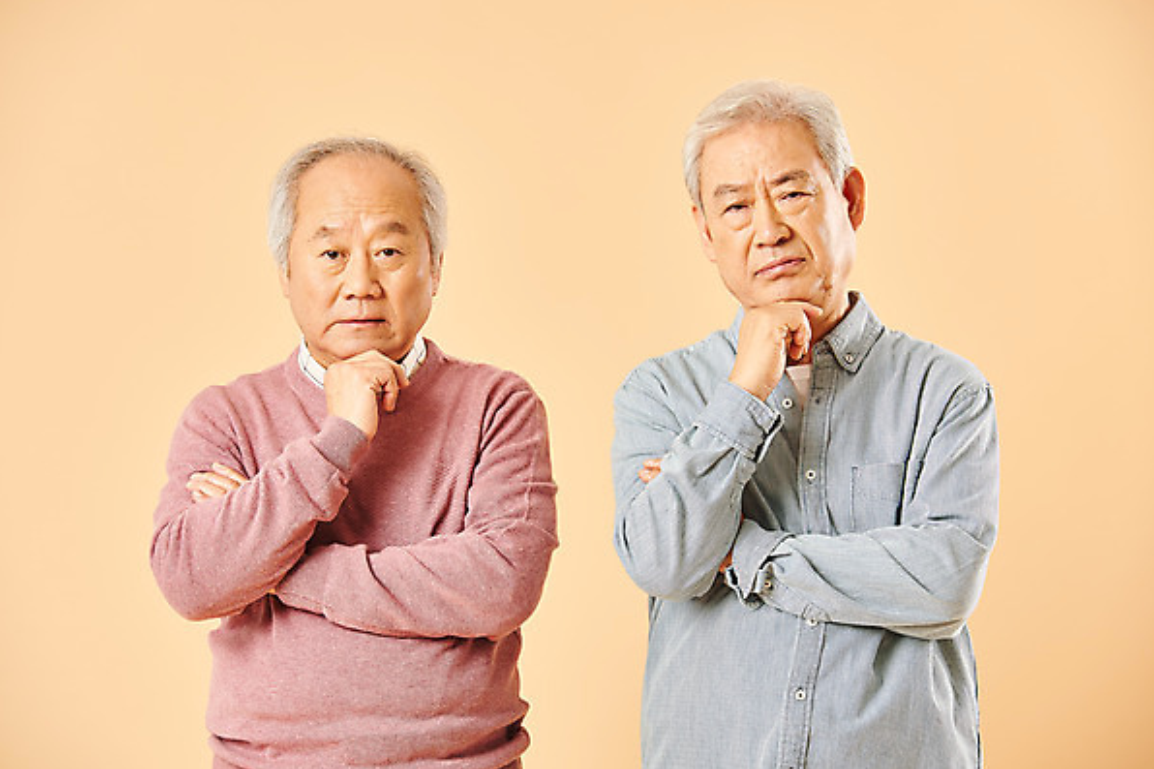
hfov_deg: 12.4
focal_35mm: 166
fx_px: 5319
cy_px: 385
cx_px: 578
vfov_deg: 8.3
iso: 100
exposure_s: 1/125
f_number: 7.1
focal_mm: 165
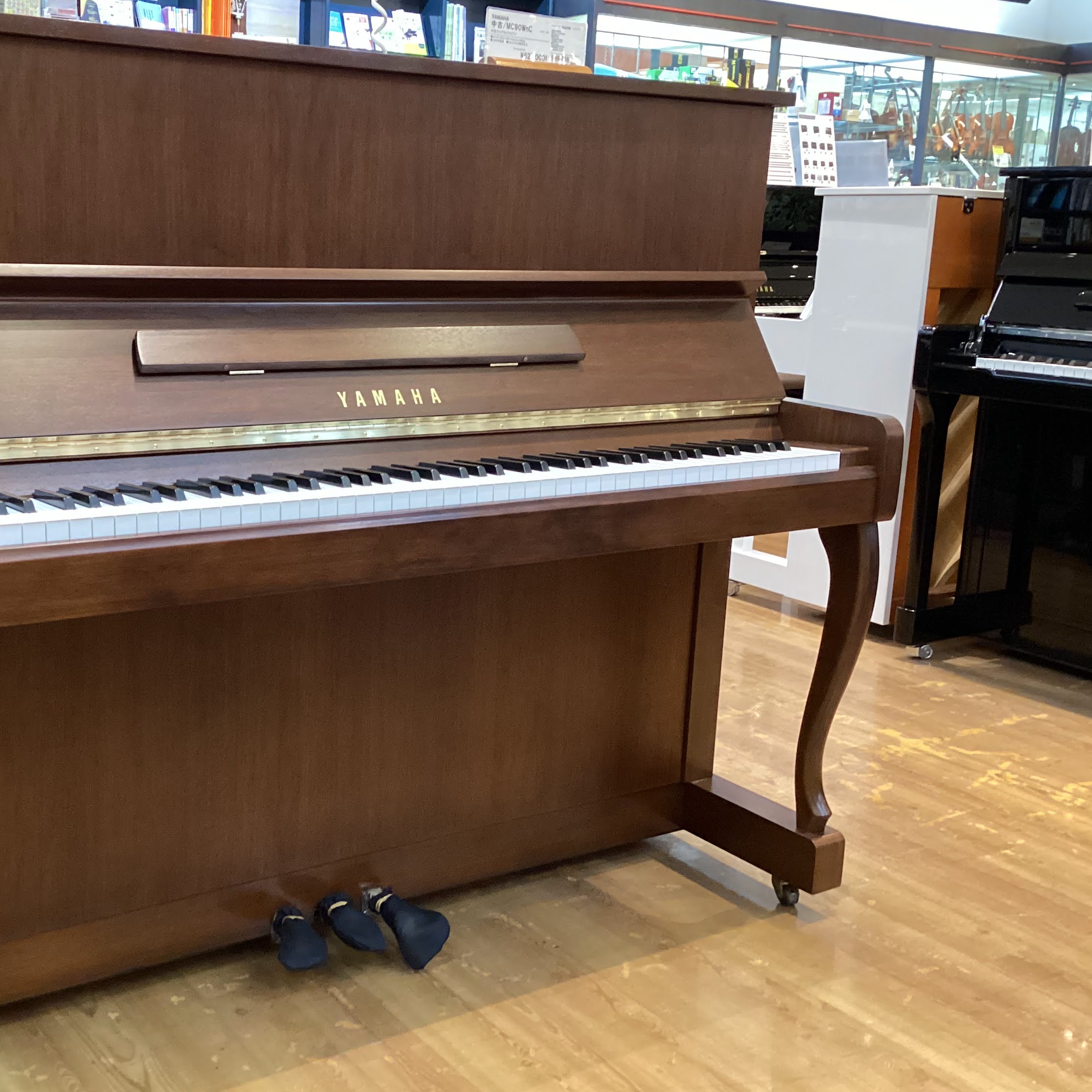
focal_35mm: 40
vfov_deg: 41.9
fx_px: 1428
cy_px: 530
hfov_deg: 41.3
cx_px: 352
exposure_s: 1/40
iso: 400
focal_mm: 3.3
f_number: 2.4
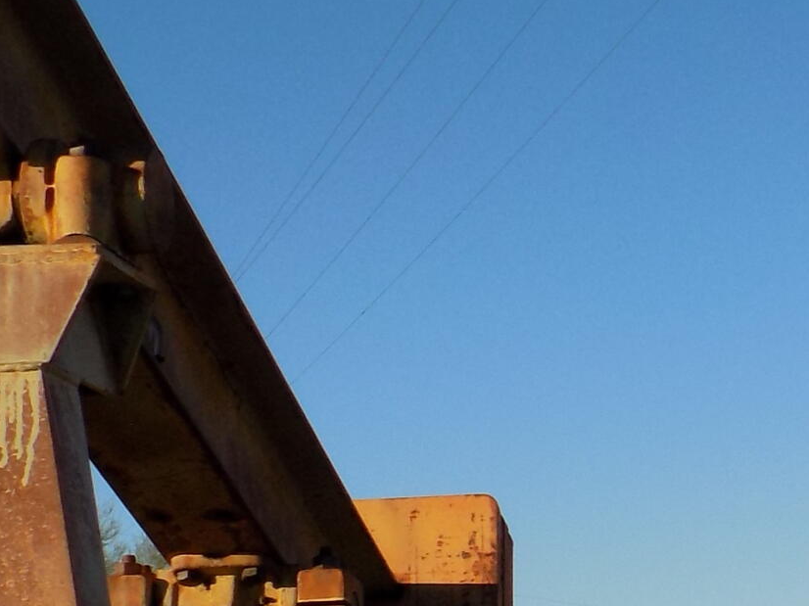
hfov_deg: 16.4
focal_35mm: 109
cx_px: 1231
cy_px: 674
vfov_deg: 13.3
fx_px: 2547
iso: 80
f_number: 3.3
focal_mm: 5.3
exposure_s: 1/800
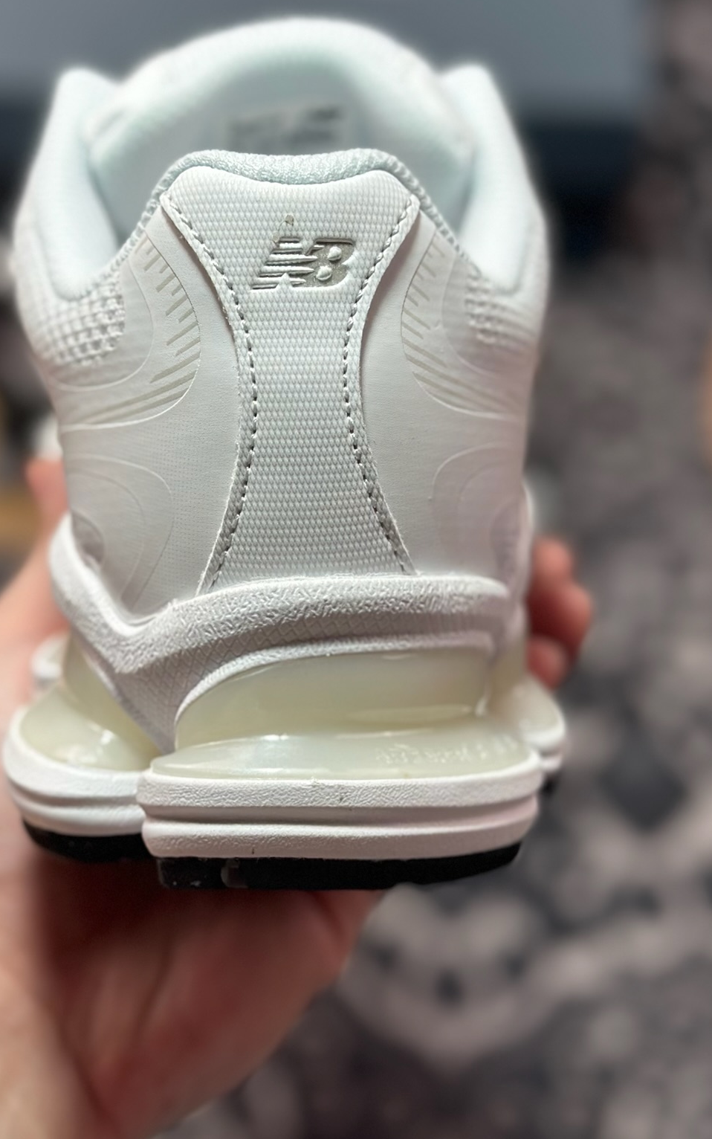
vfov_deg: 30.1
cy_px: 433
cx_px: 293
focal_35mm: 68
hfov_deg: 19.1
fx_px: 2110
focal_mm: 6.86
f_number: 1.78
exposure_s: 1/580
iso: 80
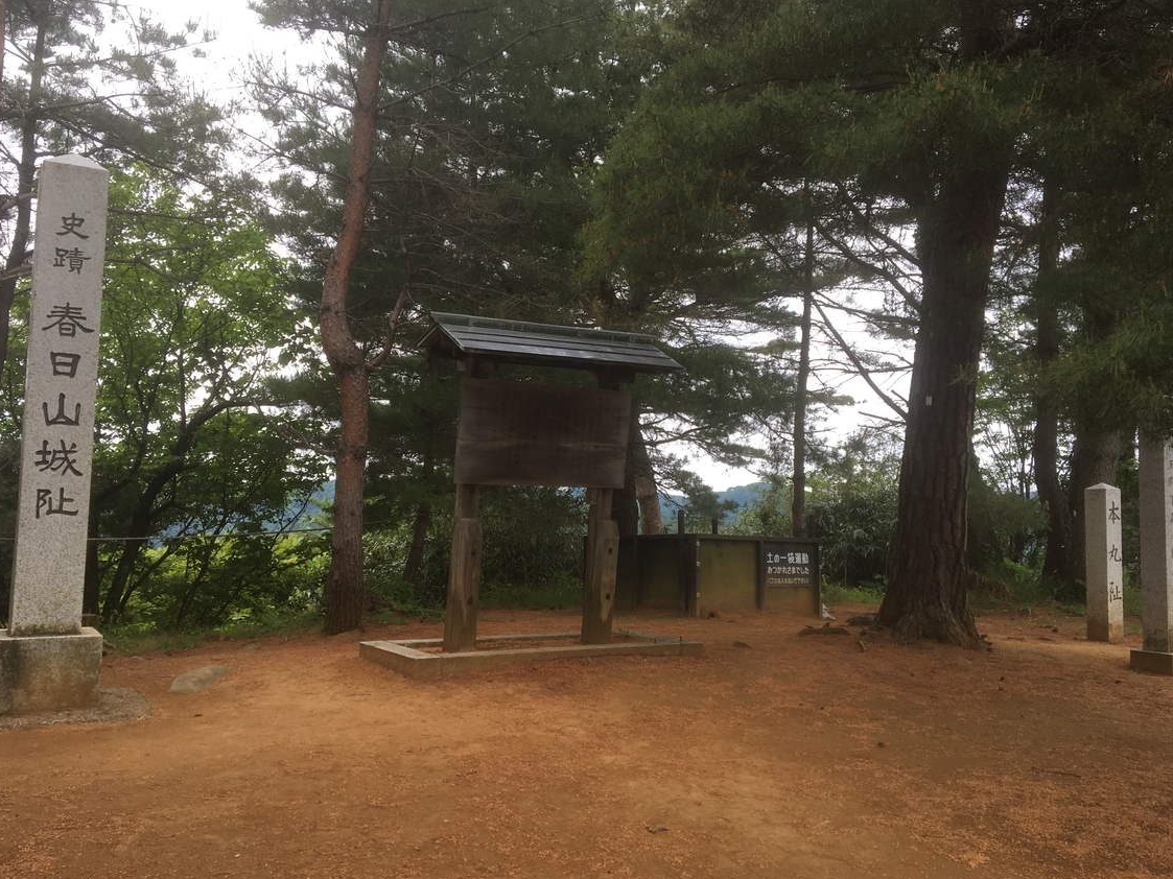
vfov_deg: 45.4
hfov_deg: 58.4
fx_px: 1050
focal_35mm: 31
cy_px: 444
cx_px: 580
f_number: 2.2
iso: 25
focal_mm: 4.15
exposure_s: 1/351
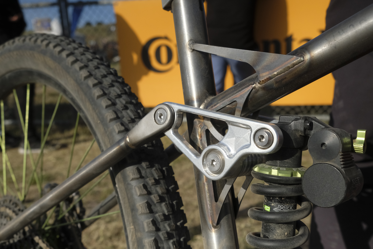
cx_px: 186
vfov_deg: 40.0
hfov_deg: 57.2
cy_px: 124
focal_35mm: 33
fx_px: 342
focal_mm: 22.3
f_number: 5.6
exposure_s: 1/6400
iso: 1600
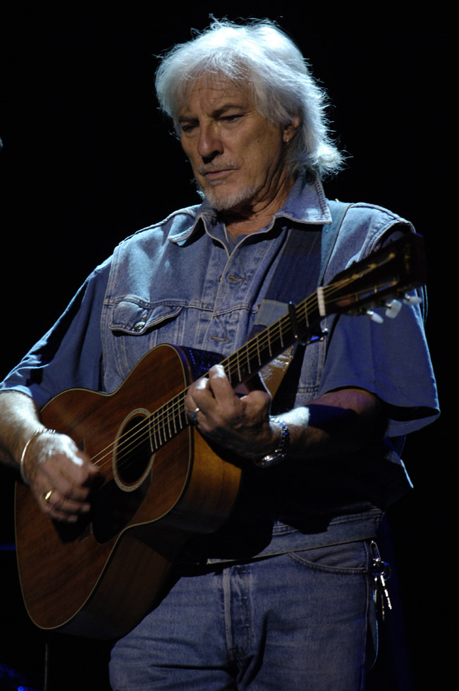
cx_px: 230
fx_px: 6902
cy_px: 346
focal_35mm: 360
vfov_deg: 5.7
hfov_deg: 3.8
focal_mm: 240
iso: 640
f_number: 5.6
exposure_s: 1/80
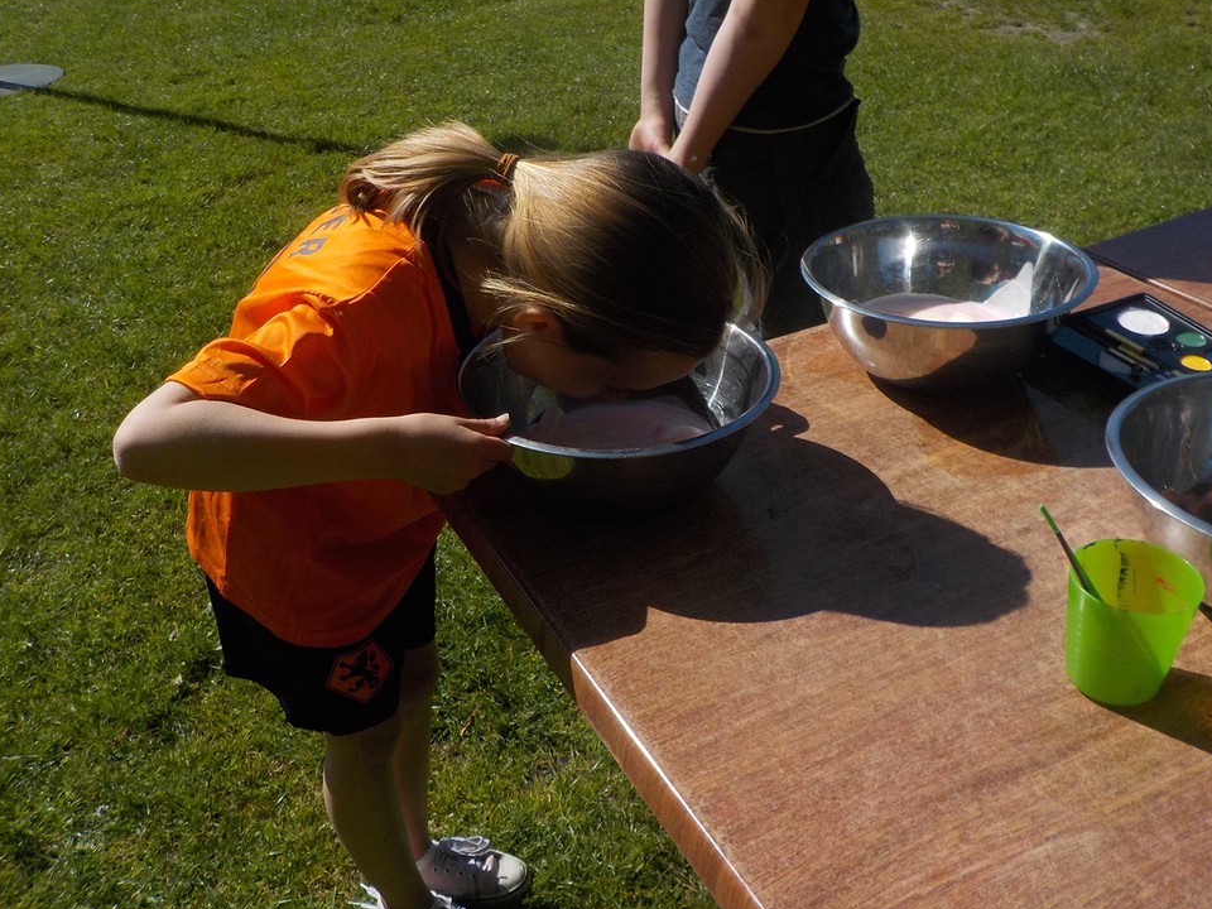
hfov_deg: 56.8
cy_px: 448
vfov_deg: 44.2
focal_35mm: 32
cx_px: 616
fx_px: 1120
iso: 125
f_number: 6.6
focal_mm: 4.1
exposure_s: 1/640
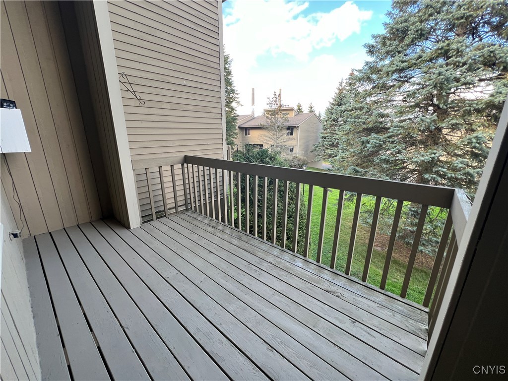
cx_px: 254
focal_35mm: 13
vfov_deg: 89.9
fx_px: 191
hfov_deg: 106.2
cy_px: 190
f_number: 1.8
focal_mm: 1.57
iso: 40
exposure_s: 1/99
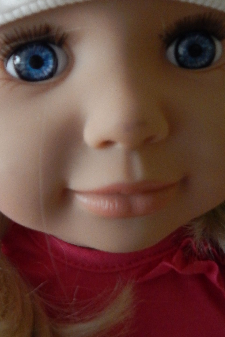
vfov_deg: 42.7
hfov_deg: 29.9
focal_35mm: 45
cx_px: 107
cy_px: 98
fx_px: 422
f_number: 3
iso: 400
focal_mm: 4
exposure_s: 1/15
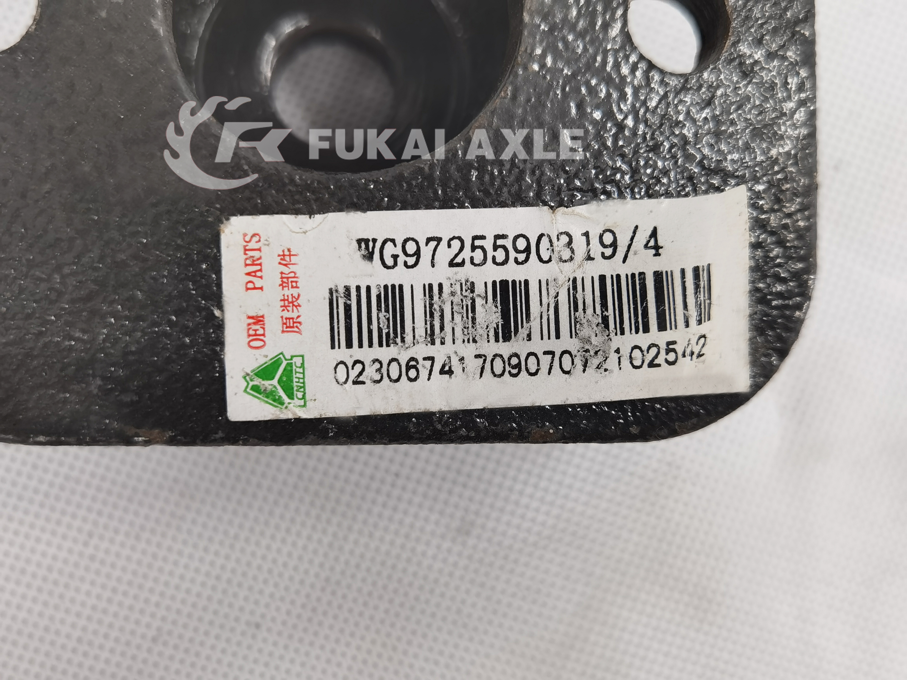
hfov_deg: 45.8
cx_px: 454
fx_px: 1074
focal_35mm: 41
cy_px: 340
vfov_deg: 35.1
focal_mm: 6.71
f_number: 1.9
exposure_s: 1/161
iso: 50
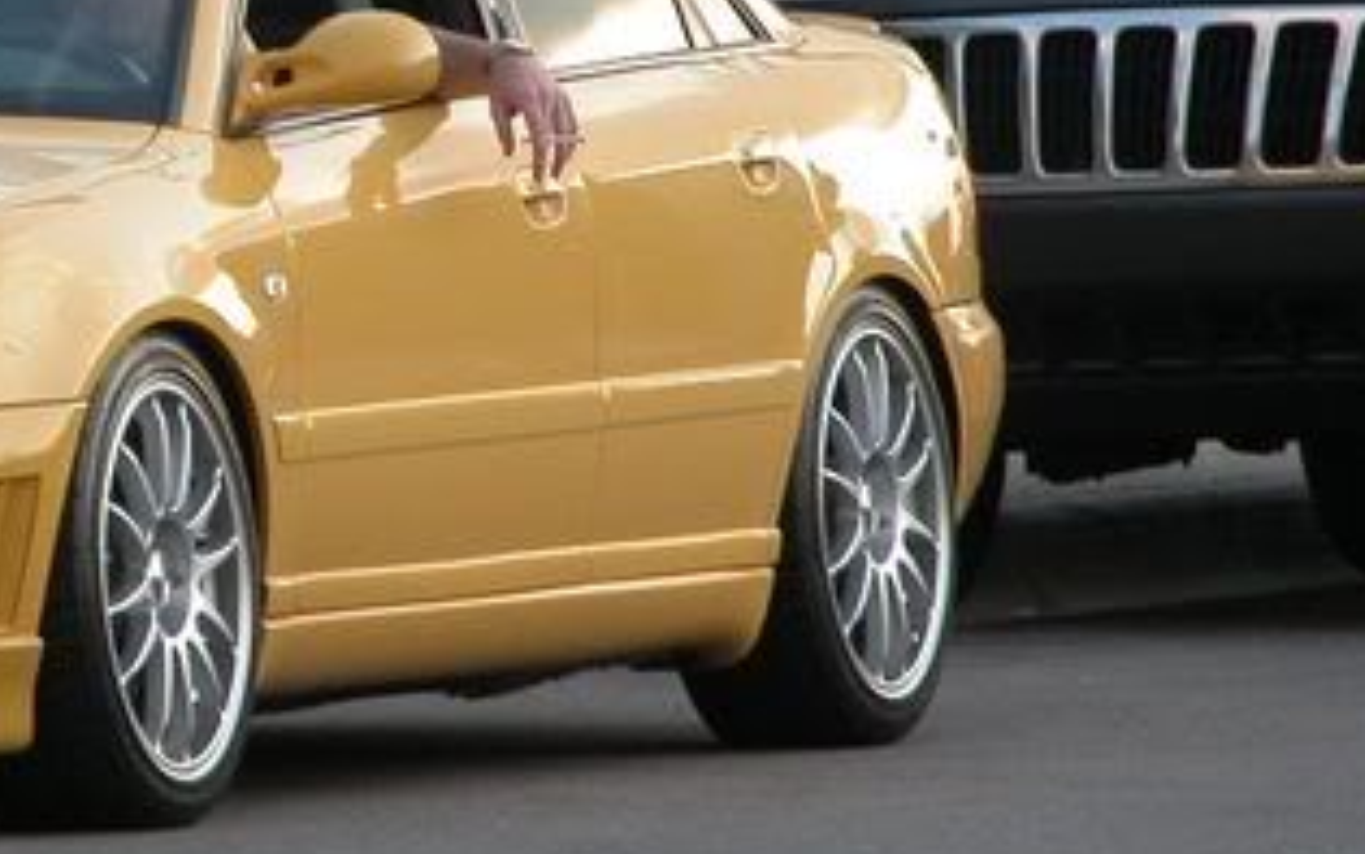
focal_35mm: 754
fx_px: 28054
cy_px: 204
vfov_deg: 1.7
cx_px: -169
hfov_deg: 2.8
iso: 100
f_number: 4.2
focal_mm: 71.2
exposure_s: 1/57.5
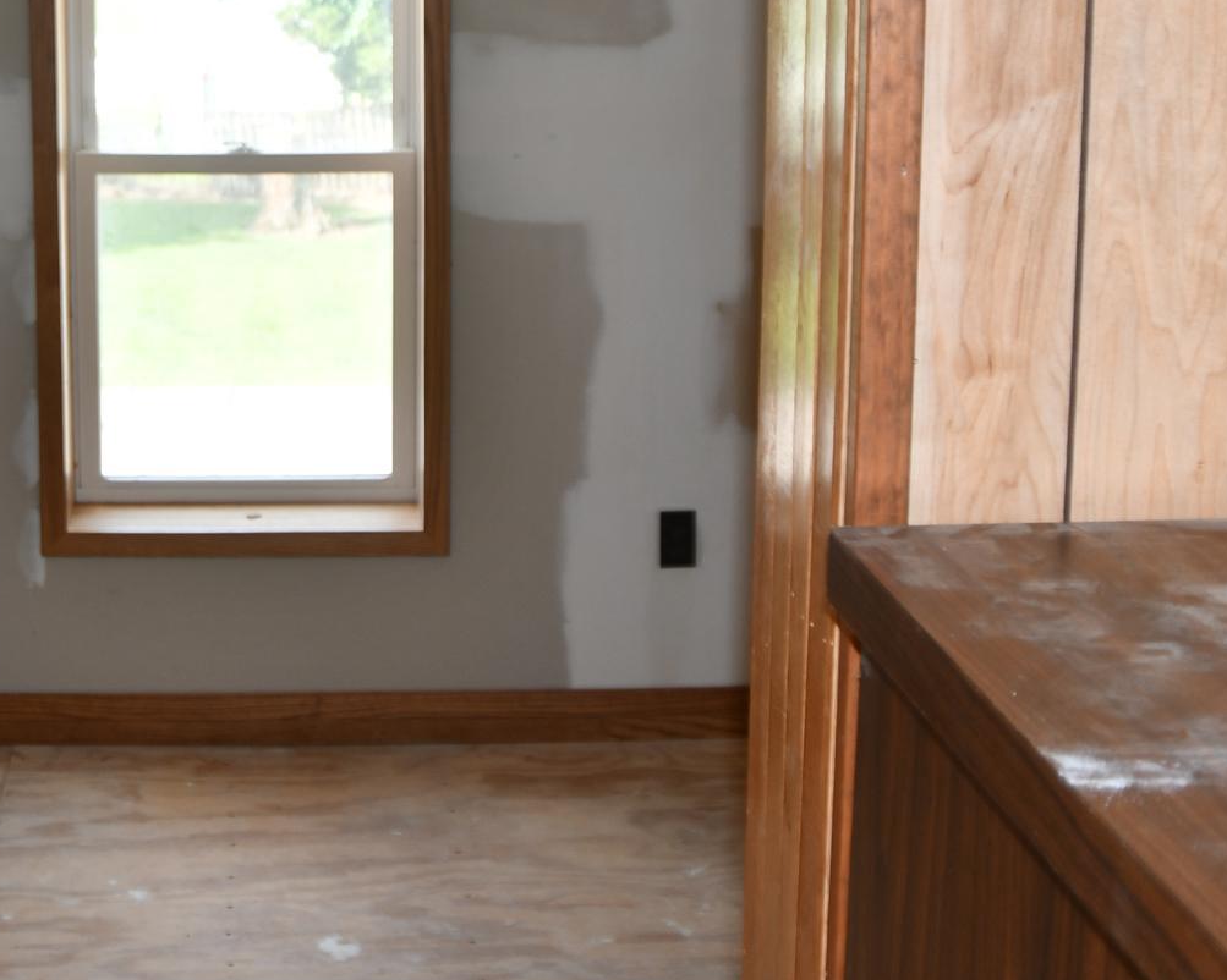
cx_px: 333
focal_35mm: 69
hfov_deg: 27.2
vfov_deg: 22.0
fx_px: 2505
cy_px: 262
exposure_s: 1/160
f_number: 3.5
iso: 200
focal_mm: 24
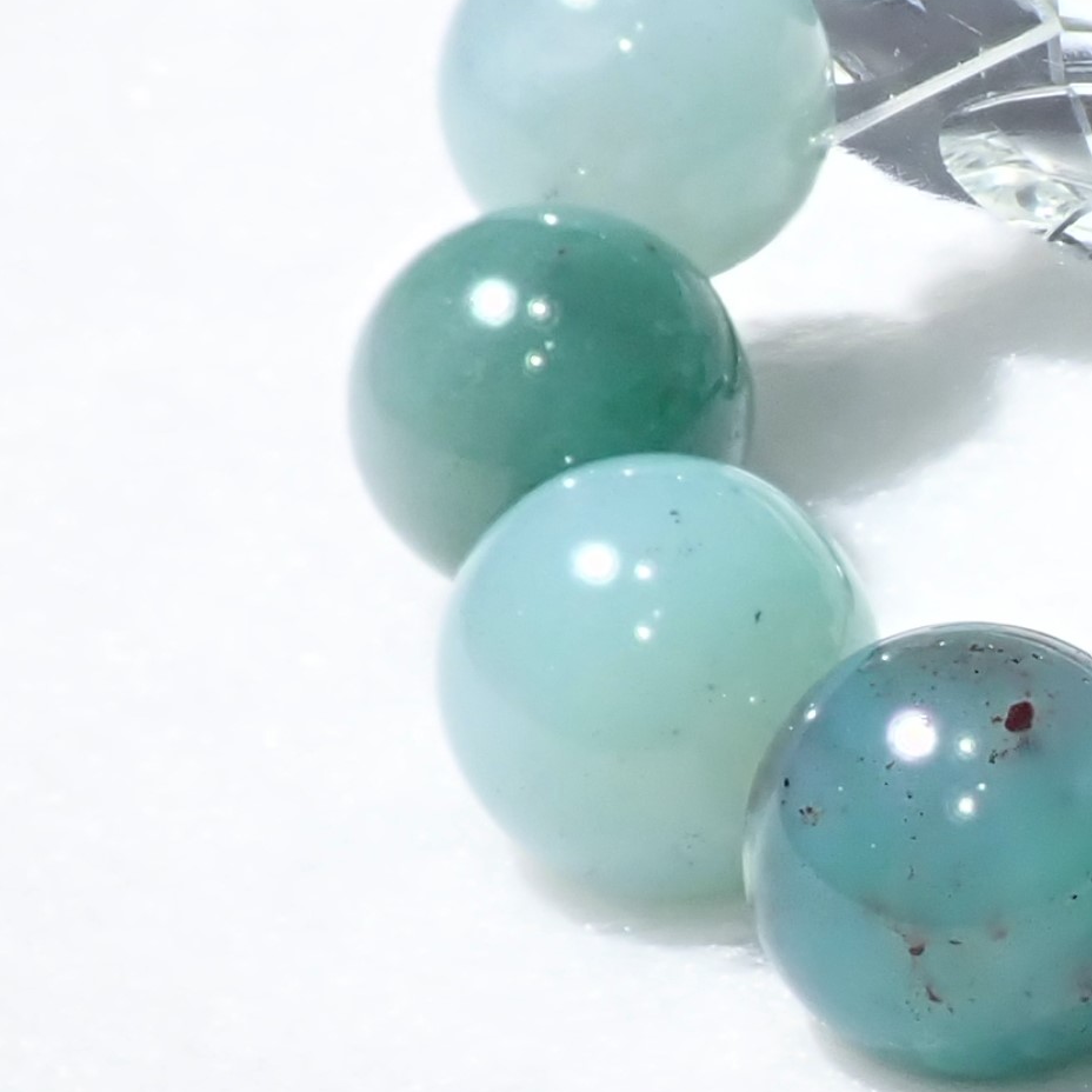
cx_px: 1374
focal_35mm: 86
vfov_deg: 20.2
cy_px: 458
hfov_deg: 18.9
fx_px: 3069
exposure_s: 1/125
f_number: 3.2
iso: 100
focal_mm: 5.5
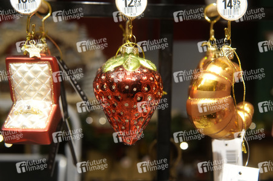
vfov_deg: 29.8
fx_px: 341
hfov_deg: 43.6
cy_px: 90
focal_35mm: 45
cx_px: 136
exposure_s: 1/60
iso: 640
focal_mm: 30
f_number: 4.5
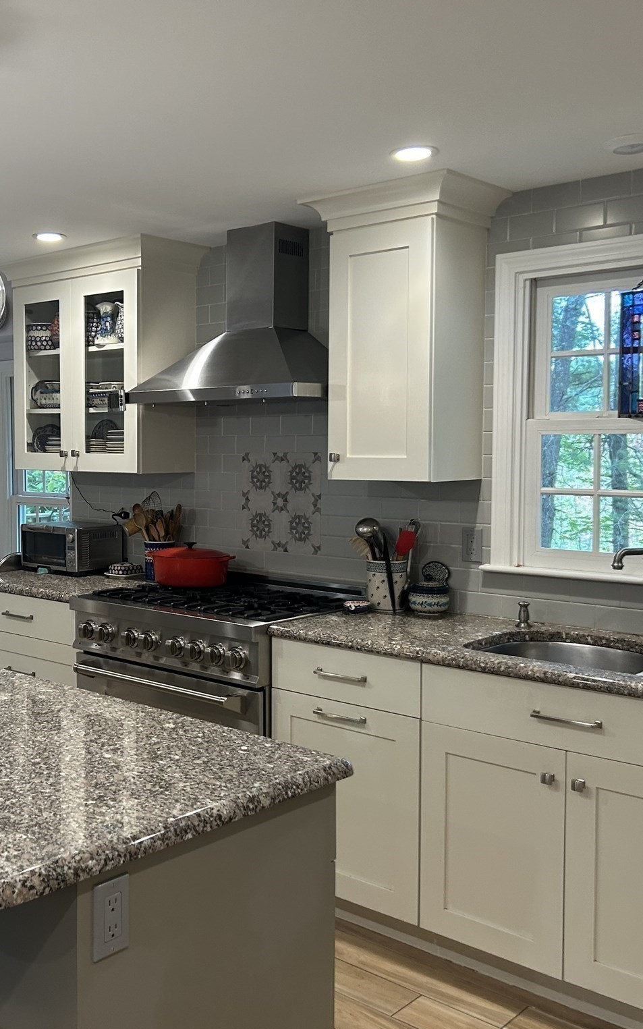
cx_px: 162
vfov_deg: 52.8
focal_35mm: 37
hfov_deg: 33.7
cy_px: 513
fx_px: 1038
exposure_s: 1/120
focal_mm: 5.7
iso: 125
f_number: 1.5
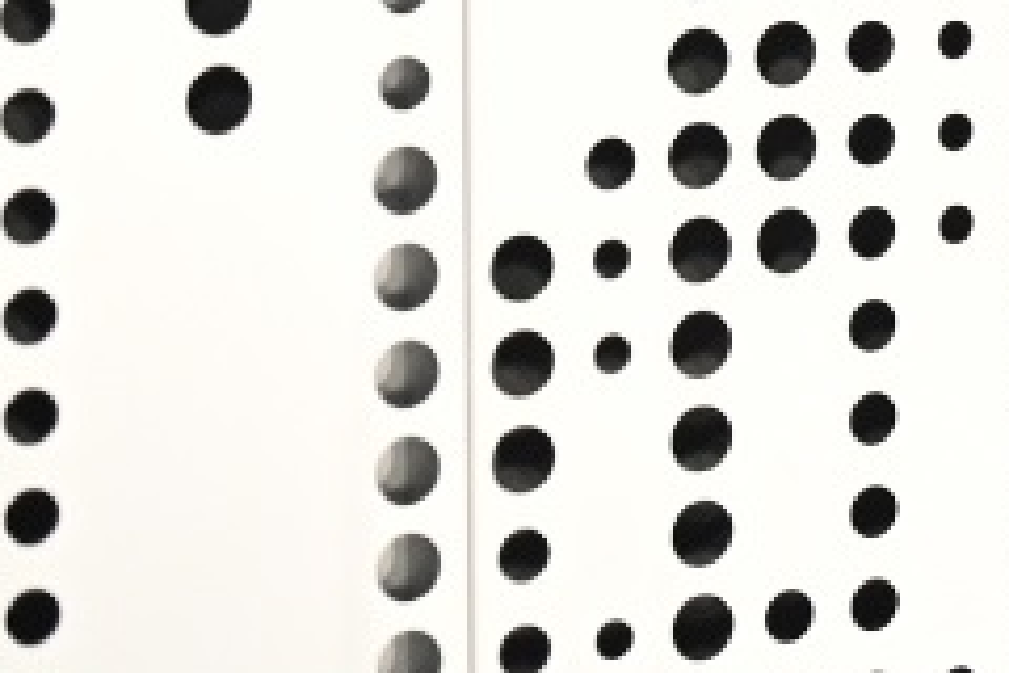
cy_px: -766
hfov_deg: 7.3
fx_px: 7371
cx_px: 2455
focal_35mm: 263
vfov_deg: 5.1
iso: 160
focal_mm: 39
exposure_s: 1/100
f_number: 2.1
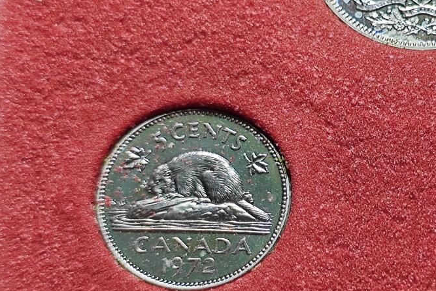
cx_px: 414
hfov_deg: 18.7
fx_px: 1296
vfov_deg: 12.8
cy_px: 160
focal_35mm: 107
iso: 100
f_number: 1.6
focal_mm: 5.84
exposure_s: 1/50
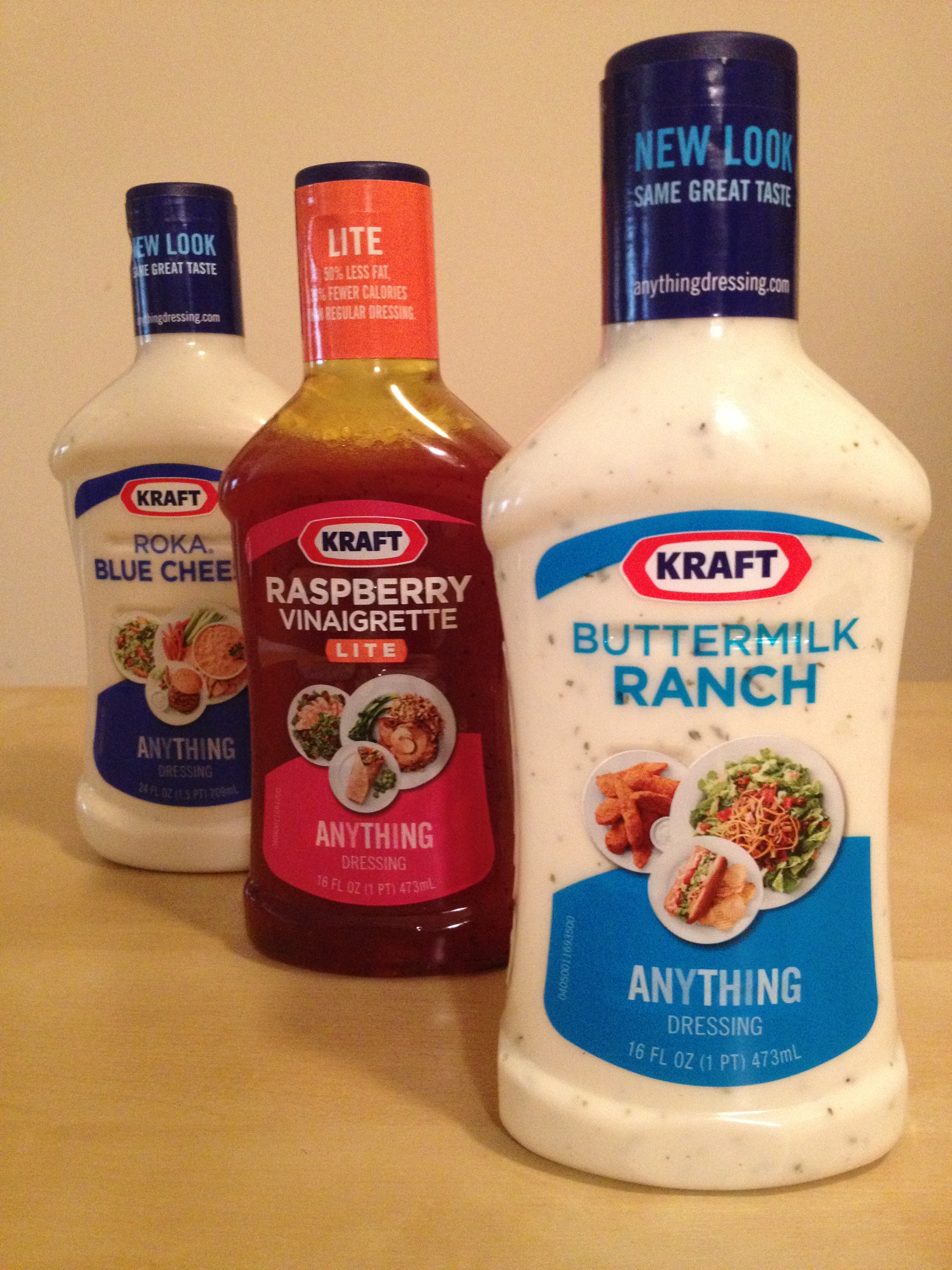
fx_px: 1283
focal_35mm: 35
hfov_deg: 40.7
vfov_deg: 52.6
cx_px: 476
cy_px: 635
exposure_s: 1/17
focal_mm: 4.28
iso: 400
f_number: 2.4
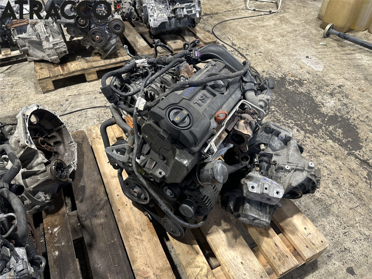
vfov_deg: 56.8
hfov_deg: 71.6
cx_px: 186
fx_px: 258
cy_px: 140
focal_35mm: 24
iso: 125
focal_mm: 6.86
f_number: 1.78
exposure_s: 1/50
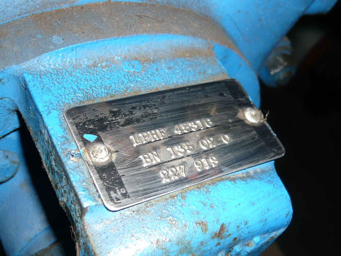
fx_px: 443
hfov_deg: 42.1
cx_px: 170
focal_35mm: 45
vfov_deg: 32.2
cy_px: 128
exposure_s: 1/30
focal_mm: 4.9
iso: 100
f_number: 2.9
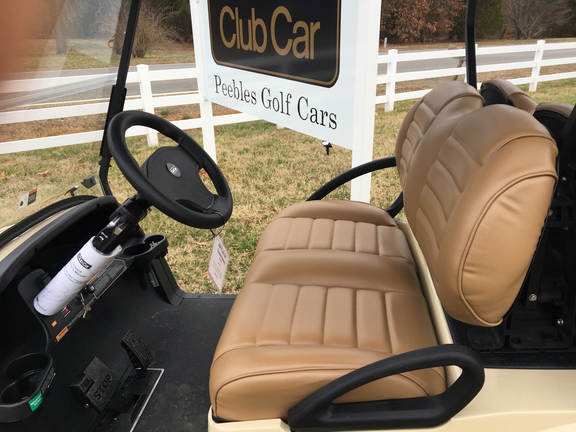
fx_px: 483
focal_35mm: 29
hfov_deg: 61.7
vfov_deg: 48.2
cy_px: 216
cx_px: 288
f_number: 2.2
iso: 25
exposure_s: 1/120
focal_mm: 4.15
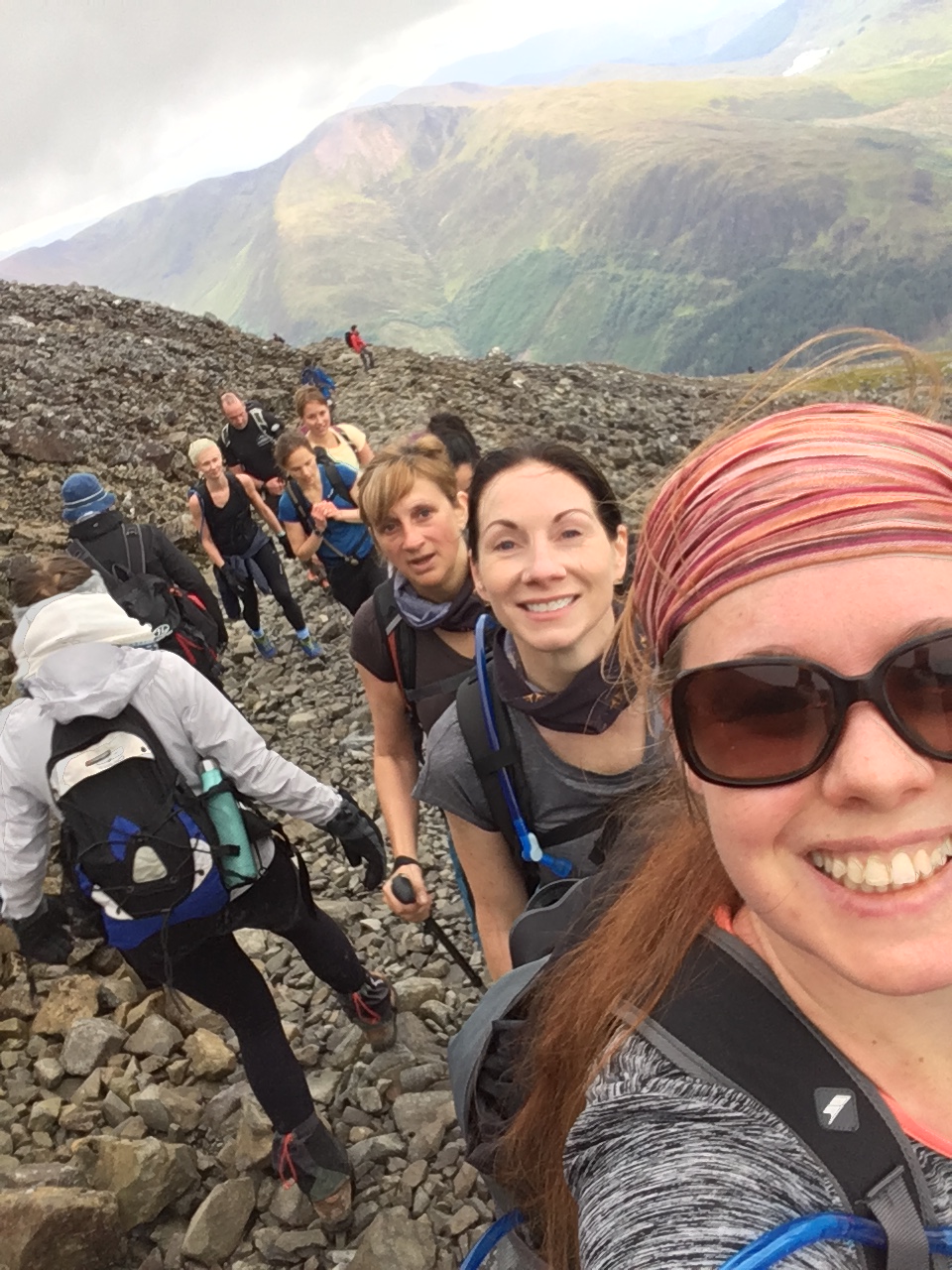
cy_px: 635
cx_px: 476
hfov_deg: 45.4
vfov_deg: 58.4
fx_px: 1137
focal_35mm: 31
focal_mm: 2.15
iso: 64
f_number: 2.4
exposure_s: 1/100
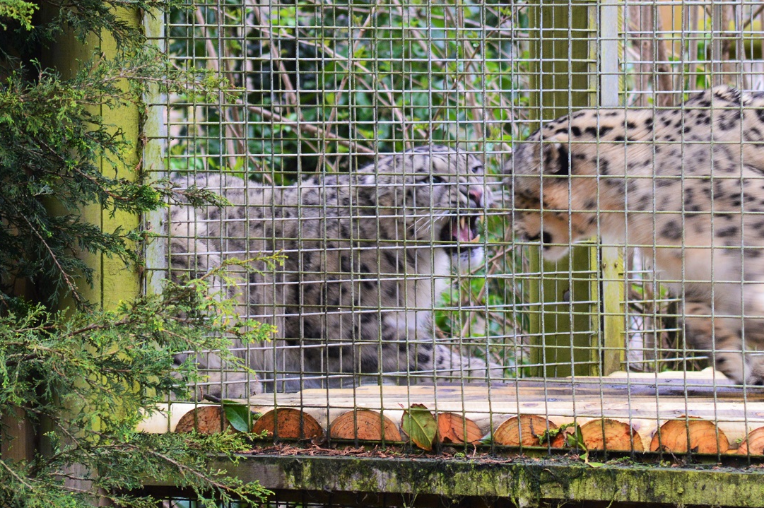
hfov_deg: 6.1
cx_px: 554
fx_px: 7167
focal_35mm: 338
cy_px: 199
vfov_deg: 4.1
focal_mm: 150
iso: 800
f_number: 7.1
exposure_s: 1/125
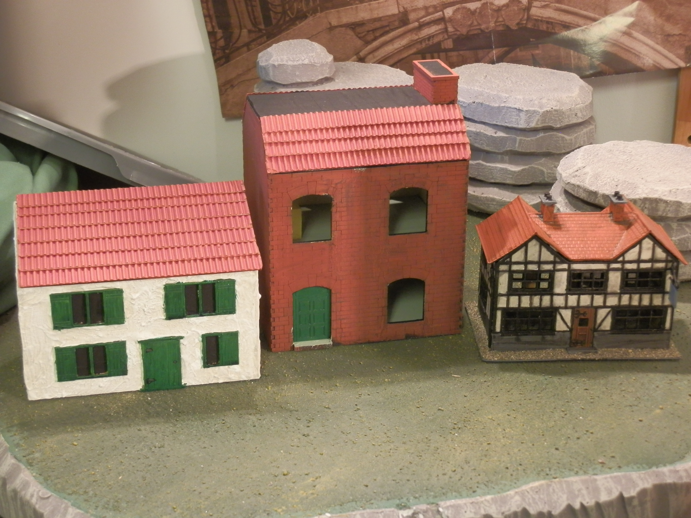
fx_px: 1218
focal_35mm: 61
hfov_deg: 31.7
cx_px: 346
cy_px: 259
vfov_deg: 24.0
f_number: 3.7
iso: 250
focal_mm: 10.99
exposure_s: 1/8
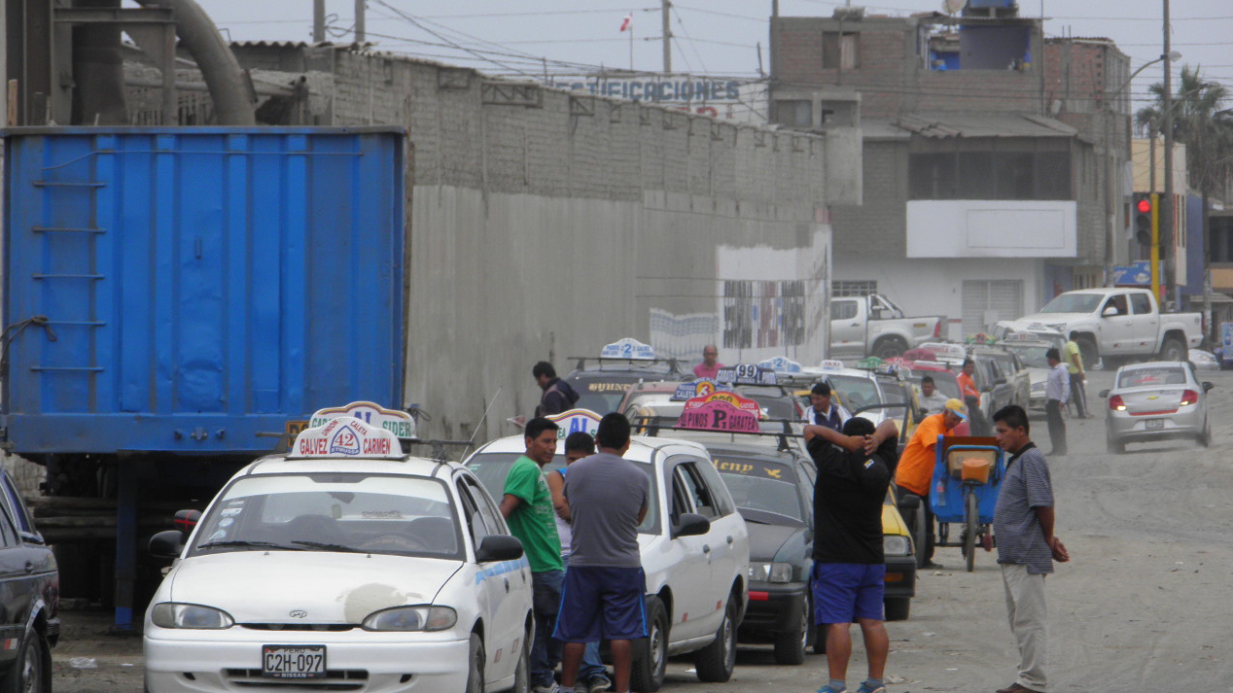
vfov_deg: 3.4
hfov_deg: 6.1
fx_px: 11540
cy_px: 401
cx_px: 613
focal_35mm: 353
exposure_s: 1/400
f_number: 5.4
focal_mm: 57.7
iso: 50
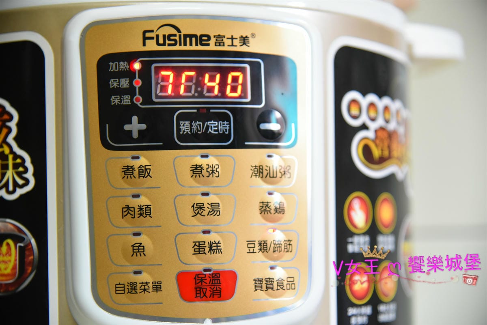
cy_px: 162
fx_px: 1164
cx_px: 244
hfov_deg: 23.6
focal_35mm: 86
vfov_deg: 15.9
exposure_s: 1/50
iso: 3200
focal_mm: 86
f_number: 4
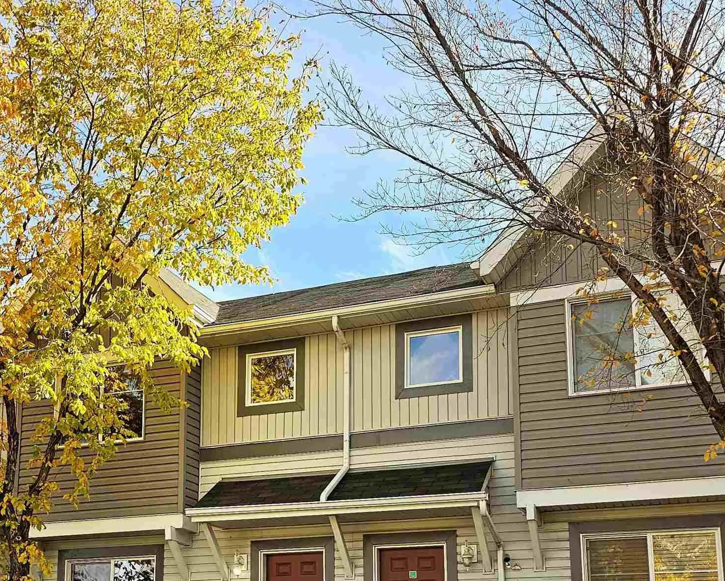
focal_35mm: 47
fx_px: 1009
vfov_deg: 30.8
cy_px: 510
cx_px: 267
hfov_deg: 39.2
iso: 20
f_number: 1.7
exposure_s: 1/425
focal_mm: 6.3
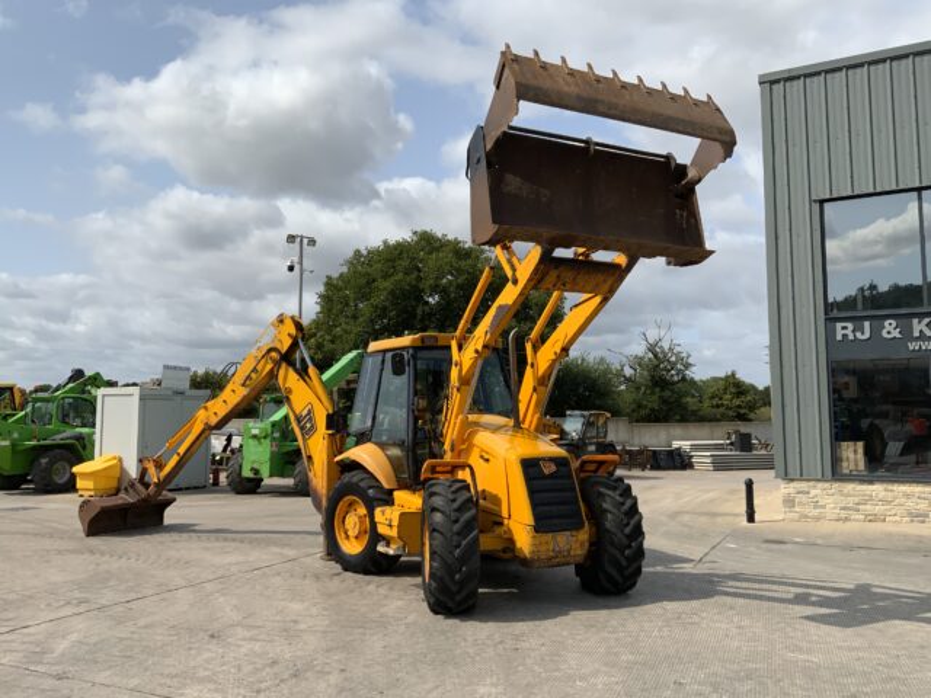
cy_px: 349
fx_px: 780
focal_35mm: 29
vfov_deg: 48.2
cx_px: 466
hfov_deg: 61.7
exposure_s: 1/3125
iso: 20
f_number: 1.8
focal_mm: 3
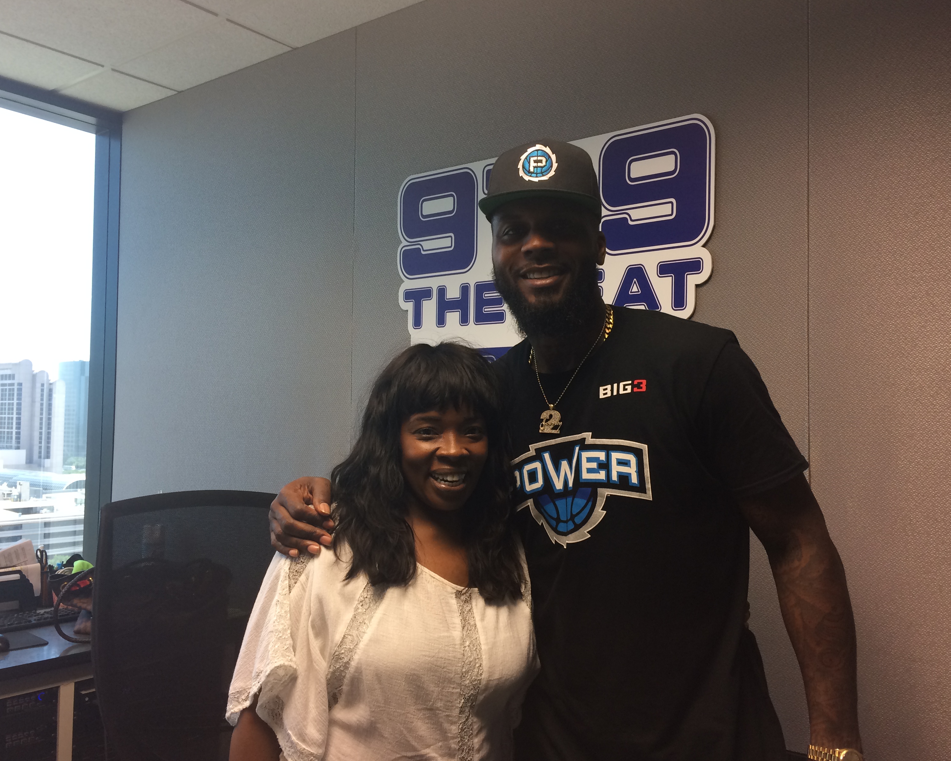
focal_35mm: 31
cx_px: 462
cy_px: 382
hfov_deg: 57.2
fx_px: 873
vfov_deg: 47.1
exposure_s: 1/30
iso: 50
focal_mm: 4.15
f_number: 2.2
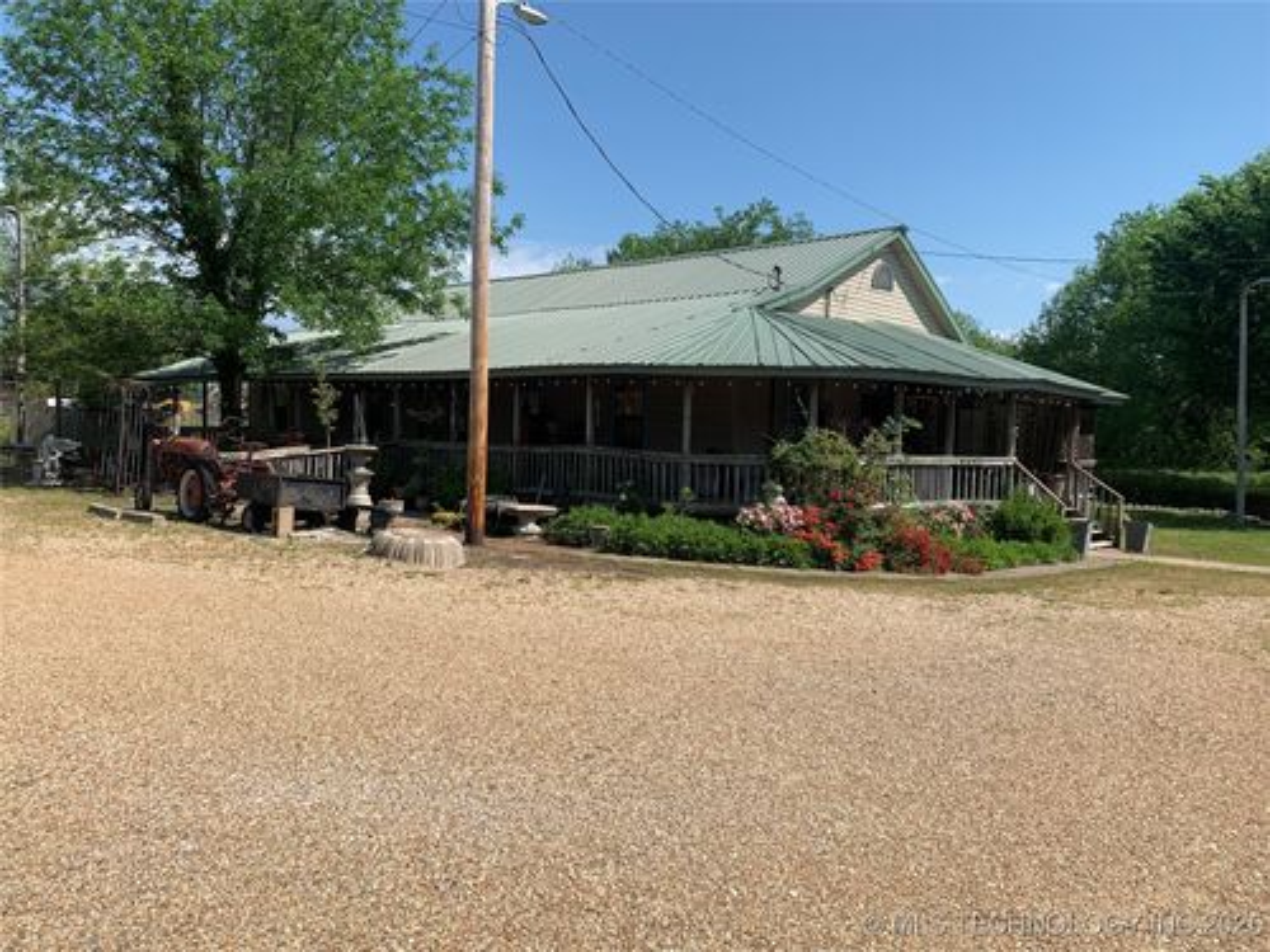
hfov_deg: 67.3
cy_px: 476
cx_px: 635
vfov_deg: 53.1
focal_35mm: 26
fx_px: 954
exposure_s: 1/2681
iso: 25
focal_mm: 4.25
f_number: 1.8
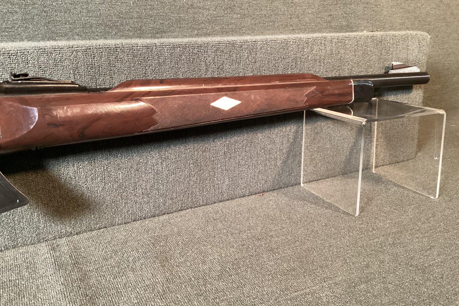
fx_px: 421
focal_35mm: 33
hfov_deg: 57.2
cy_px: 149
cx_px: 228
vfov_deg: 40.0
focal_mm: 3.3
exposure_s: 1/40
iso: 400
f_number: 2.4
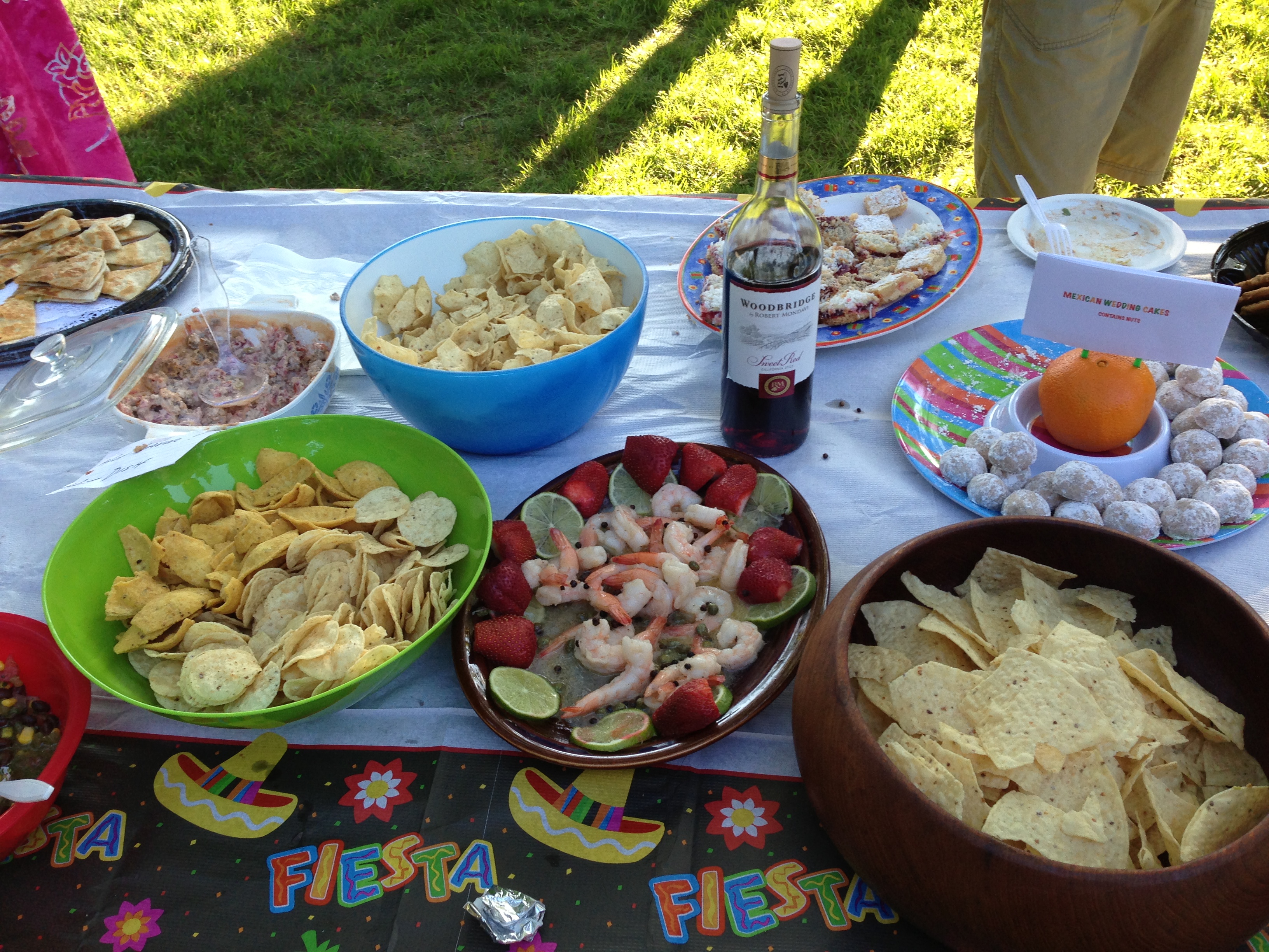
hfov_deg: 55.4
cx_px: 634
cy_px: 476
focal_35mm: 33
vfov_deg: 42.9
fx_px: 1210
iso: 80
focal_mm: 4.13
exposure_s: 1/120
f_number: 2.4
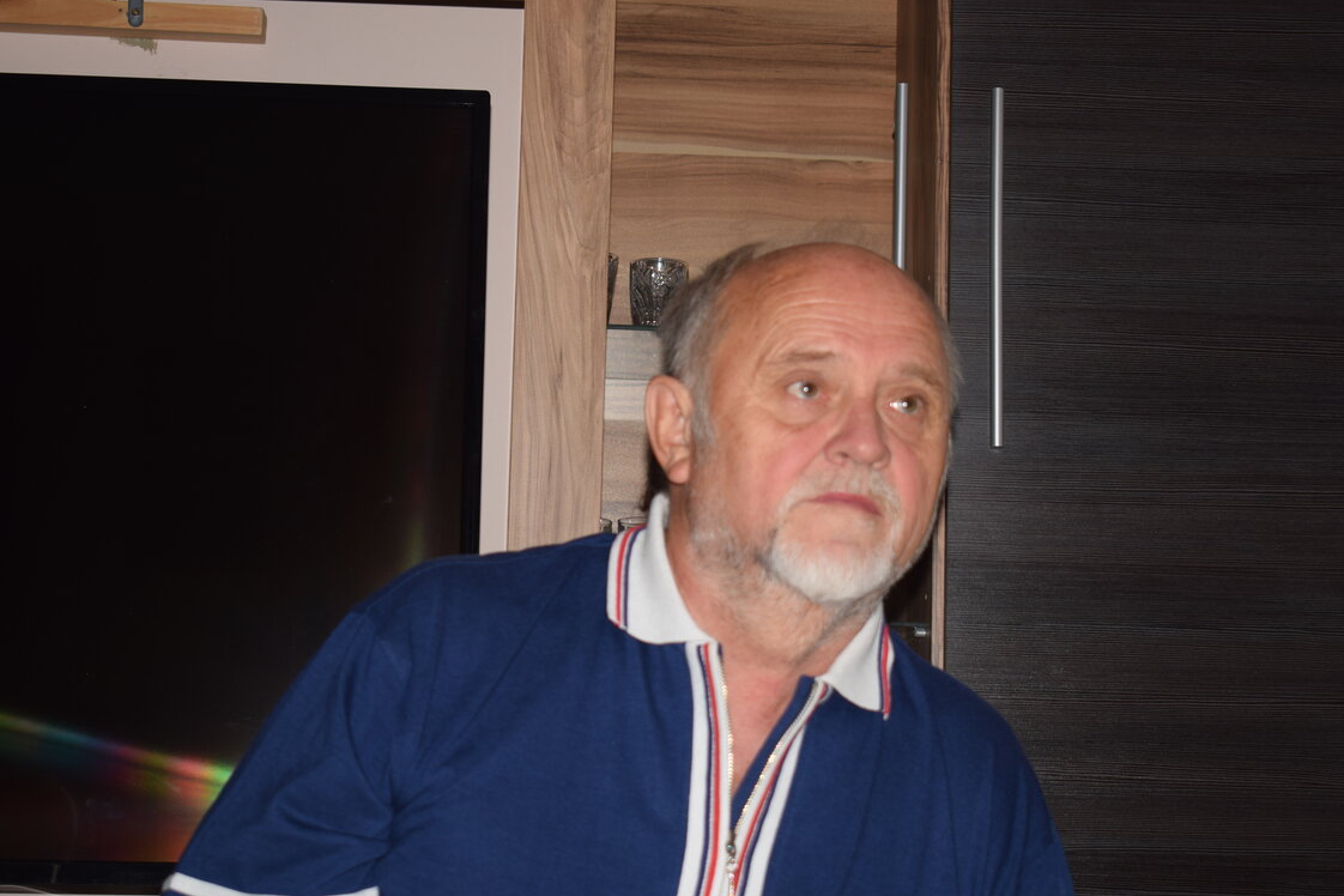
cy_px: 462
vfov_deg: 17.7
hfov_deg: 26.3
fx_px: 2874
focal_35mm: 77
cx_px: 652
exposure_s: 1/60
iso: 100
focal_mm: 48
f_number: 5.3
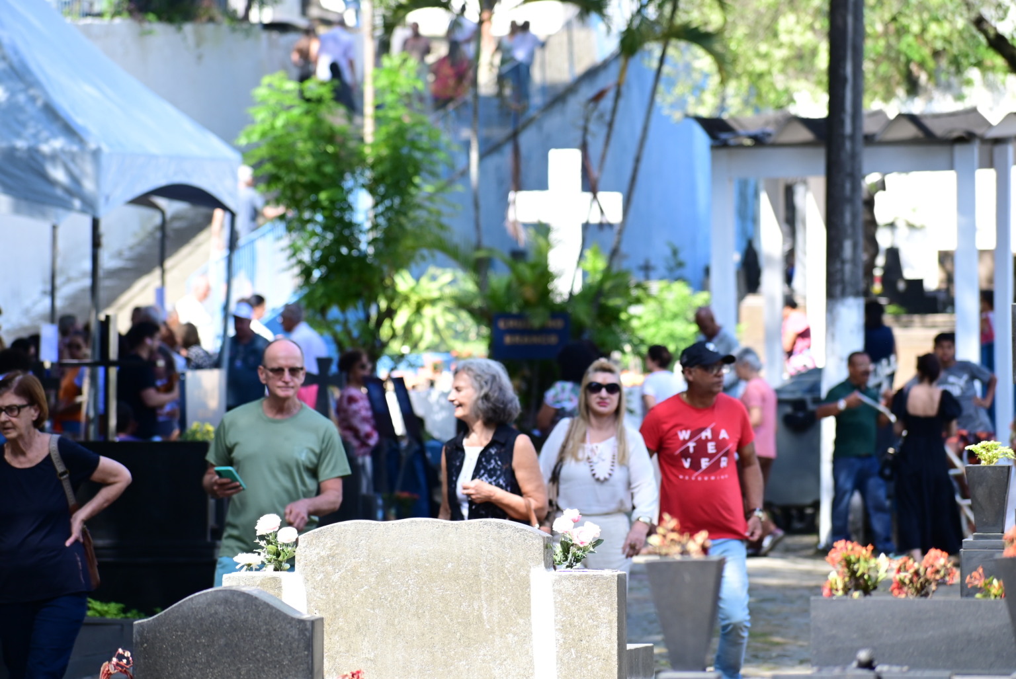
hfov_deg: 9.5
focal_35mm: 217
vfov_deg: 6.3
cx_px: 508
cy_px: 340
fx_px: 6129
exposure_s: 1/320
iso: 250
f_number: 6.3
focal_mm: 145
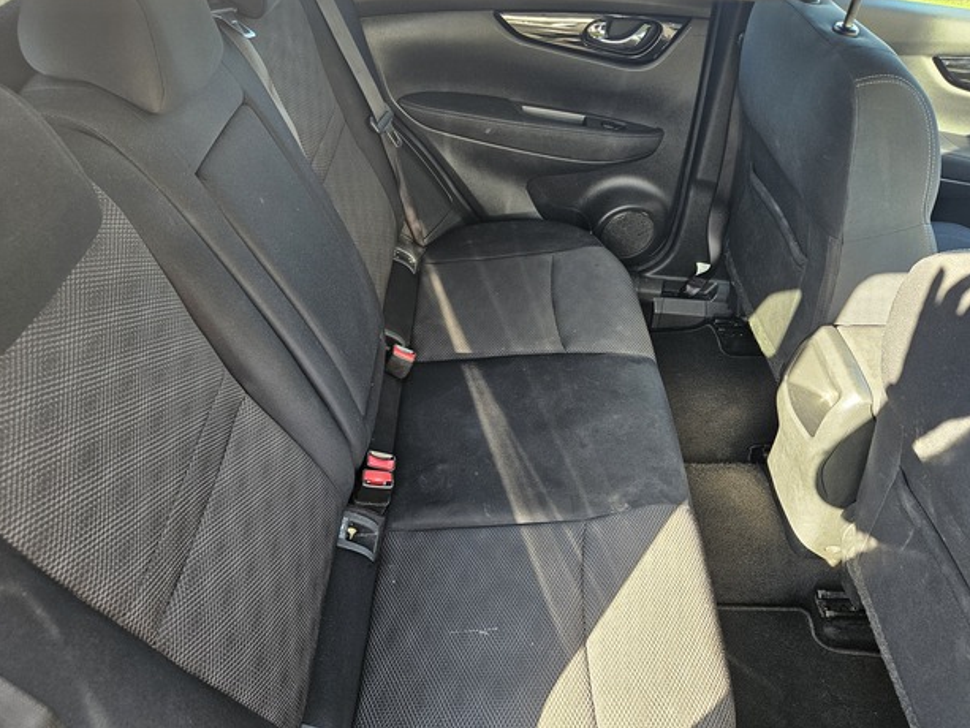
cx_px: 502
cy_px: 350
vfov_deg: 56.8
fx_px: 673
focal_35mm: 24
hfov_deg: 71.6
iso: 250
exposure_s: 1/100
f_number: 1.8
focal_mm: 5.4
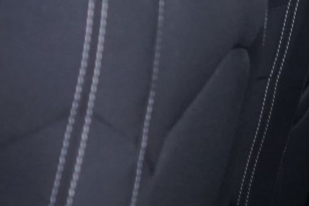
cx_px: 760
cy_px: 109
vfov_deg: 9.1
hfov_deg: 11.2
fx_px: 1287
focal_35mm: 150
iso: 1000
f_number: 4
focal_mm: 28
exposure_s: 1/8
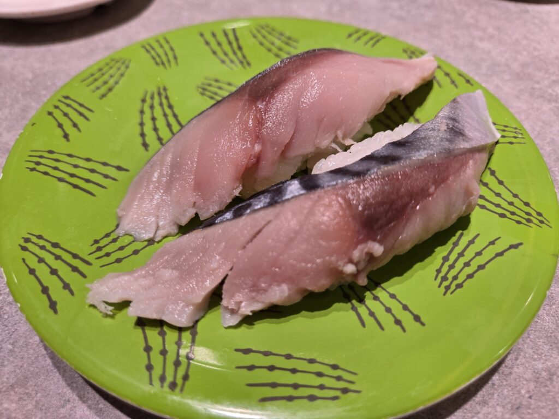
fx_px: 371
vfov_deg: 58.9
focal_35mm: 23
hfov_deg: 73.9
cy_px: 210
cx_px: 280
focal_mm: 5.4
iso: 64
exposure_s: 1/180
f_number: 1.8
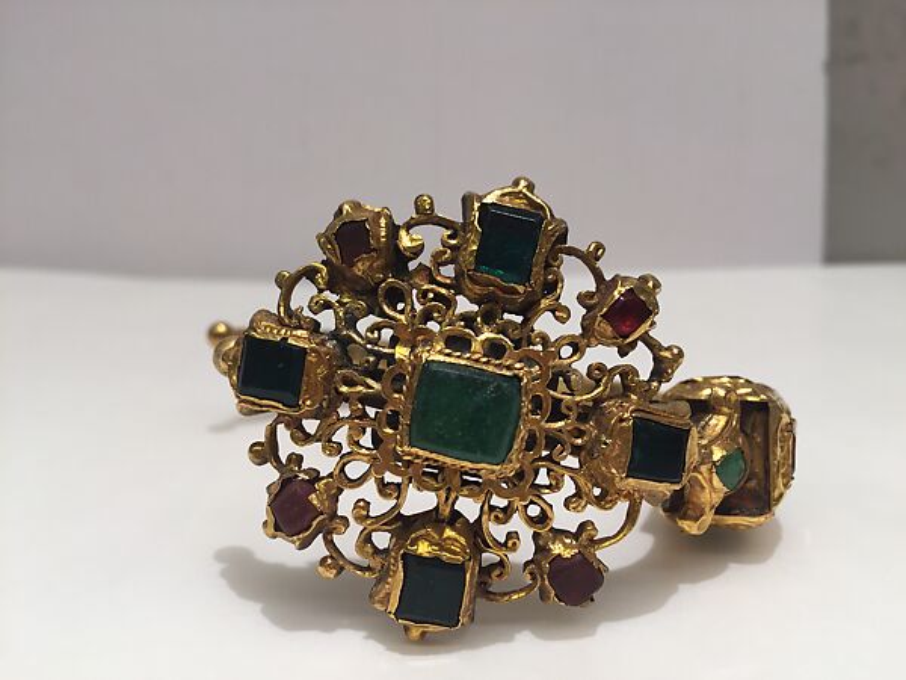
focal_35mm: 29
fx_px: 759
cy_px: 340
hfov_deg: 61.7
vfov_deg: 48.2
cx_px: 453
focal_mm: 4.15
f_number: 2.2
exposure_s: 1/60
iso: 40
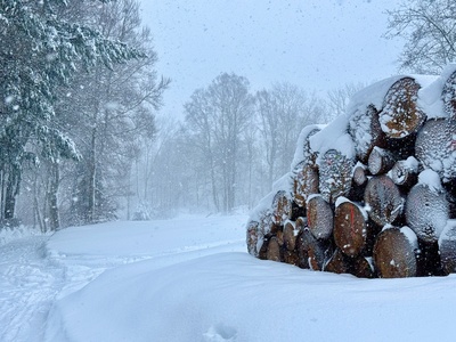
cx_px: 228
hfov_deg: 39.7
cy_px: 171
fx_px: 632
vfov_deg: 30.3
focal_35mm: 48
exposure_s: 1/1427
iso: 64
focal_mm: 6.76
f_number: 1.78
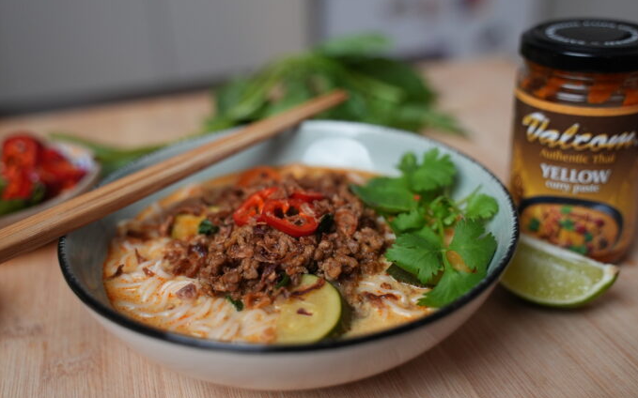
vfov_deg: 33.6
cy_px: 188
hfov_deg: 51.6
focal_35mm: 38
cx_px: 319
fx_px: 661
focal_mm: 37
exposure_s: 1/160
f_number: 2.8
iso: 1250
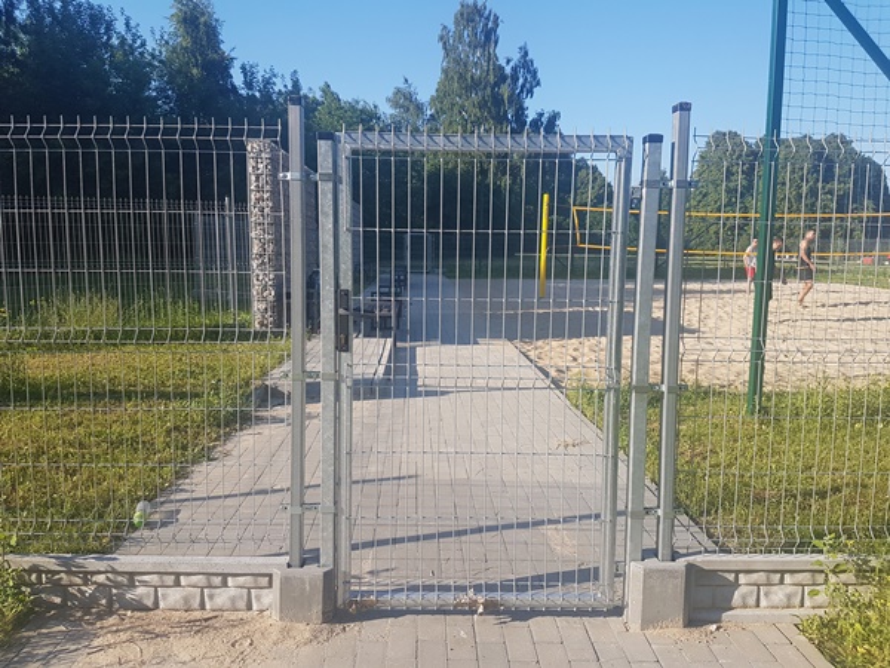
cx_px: 445
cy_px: 334
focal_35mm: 26
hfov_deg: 67.3
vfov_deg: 53.1
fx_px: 668
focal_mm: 4.2
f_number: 1.7
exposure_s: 1/1196
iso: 40
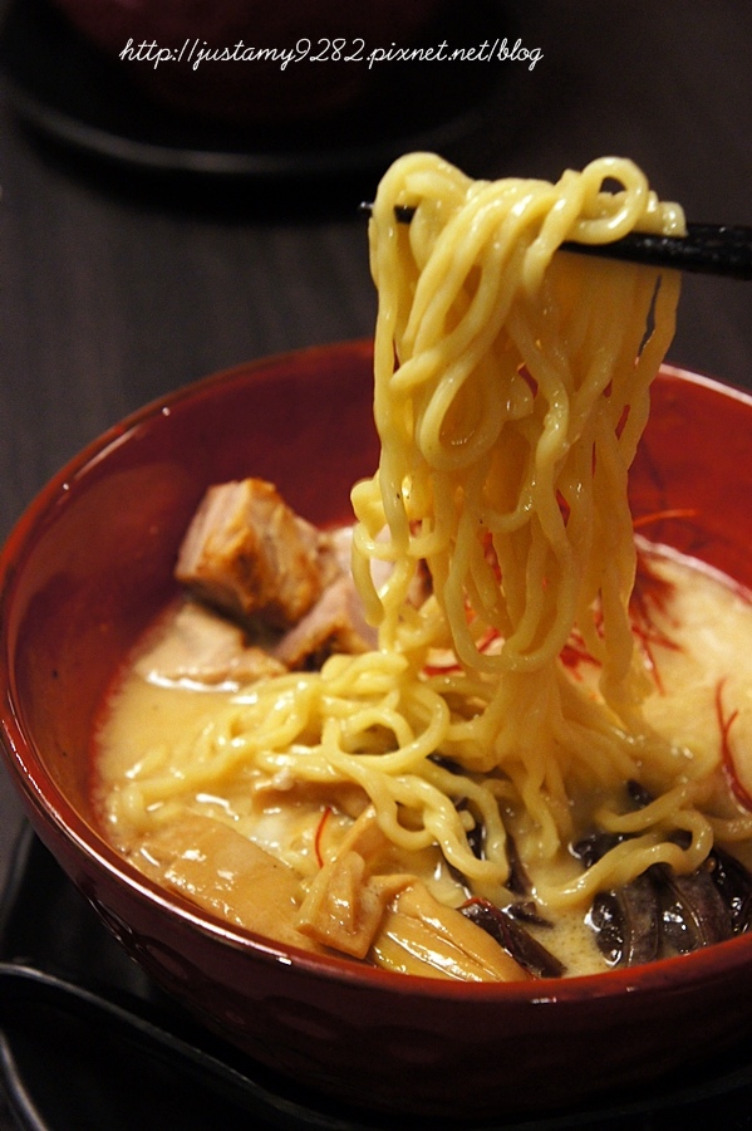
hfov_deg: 21.5
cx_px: 376
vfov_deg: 31.9
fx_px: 1976
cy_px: 566
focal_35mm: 63
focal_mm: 42
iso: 1600
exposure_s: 1/15
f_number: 5.6
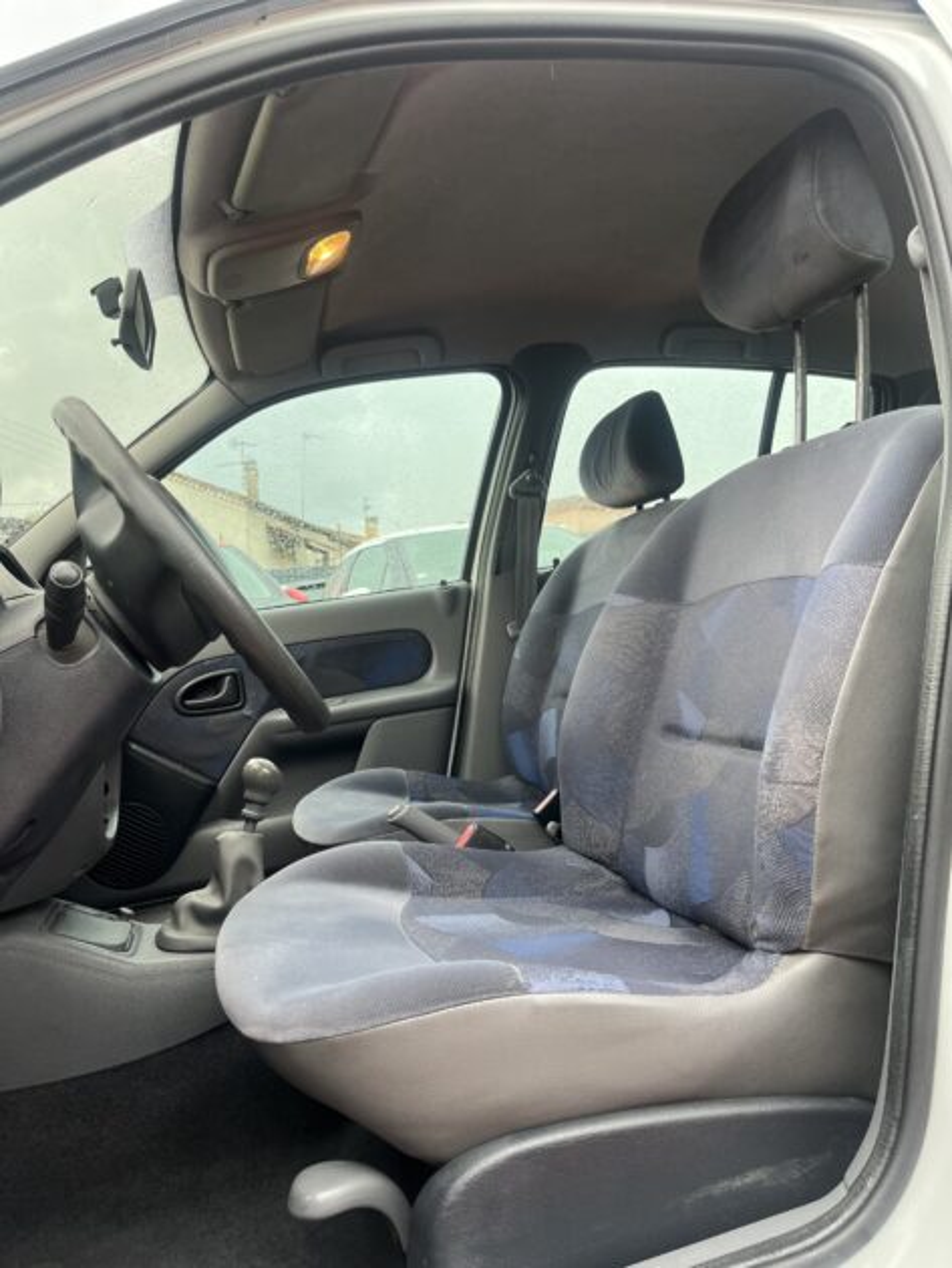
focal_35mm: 26
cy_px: 634
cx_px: 476
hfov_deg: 53.1
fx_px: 953
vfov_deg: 67.3
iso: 80
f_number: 1.6
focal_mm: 5.1
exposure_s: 1/121
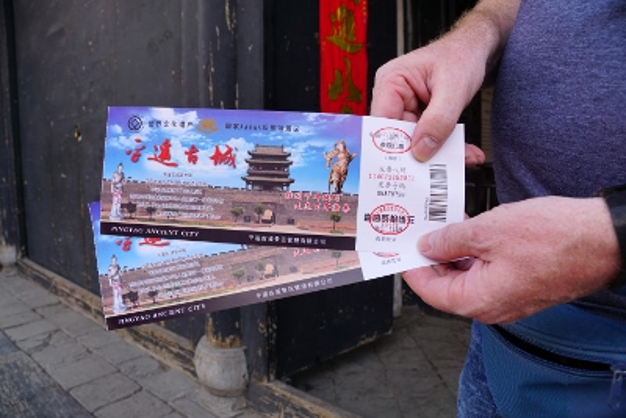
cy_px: 209
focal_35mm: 27
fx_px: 470
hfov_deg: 67.4
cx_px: 313
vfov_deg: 48.0
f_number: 8
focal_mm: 18
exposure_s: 1/125
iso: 100
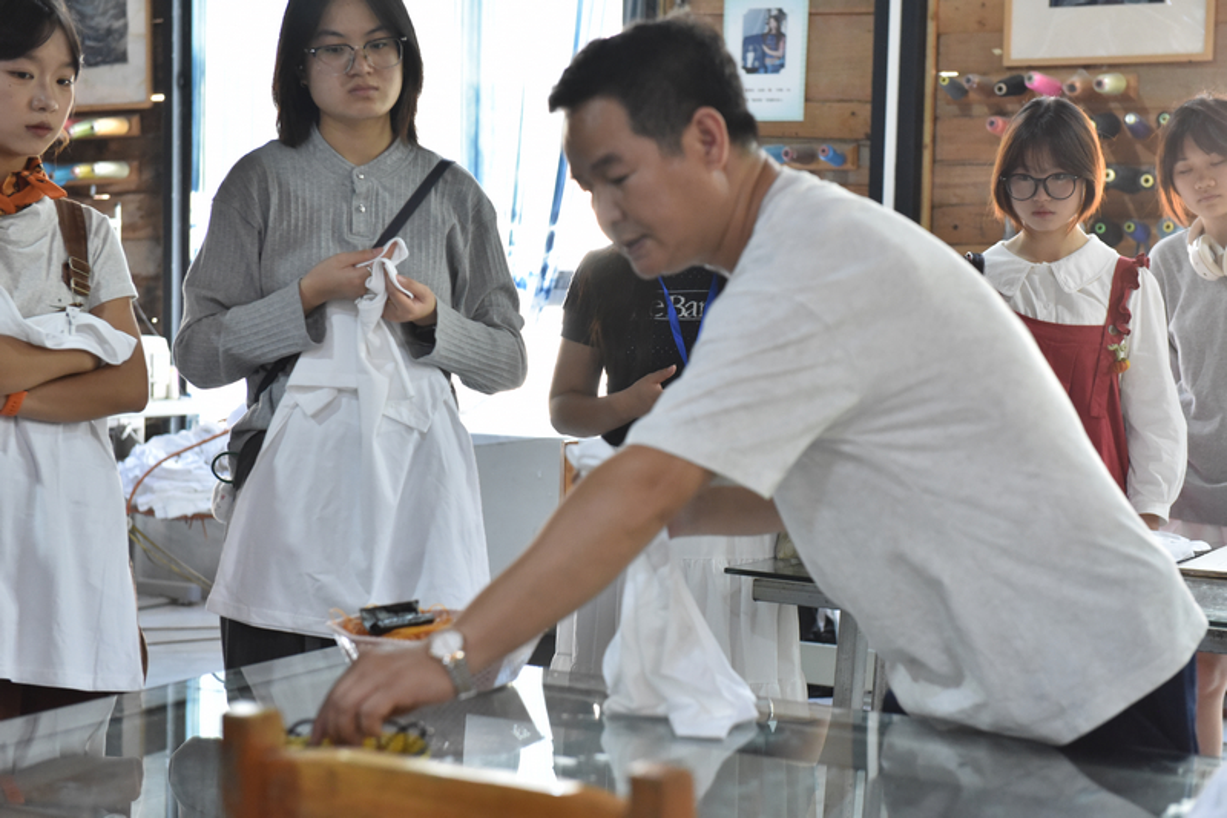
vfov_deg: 19.4
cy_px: 409
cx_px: 614
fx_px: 2385
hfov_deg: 28.8
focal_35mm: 70
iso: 3200
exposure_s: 1/125
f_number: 5.6
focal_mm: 70
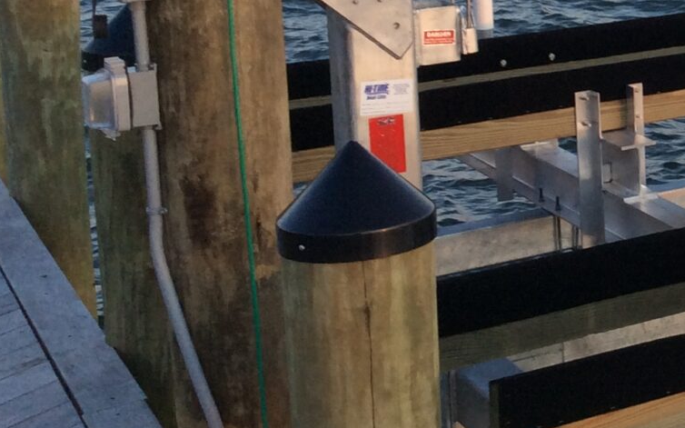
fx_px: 1717
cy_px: -4
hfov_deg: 20.6
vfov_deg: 14.0
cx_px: 881
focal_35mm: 92
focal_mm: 3.3
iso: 32
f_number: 2.4
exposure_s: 1/123
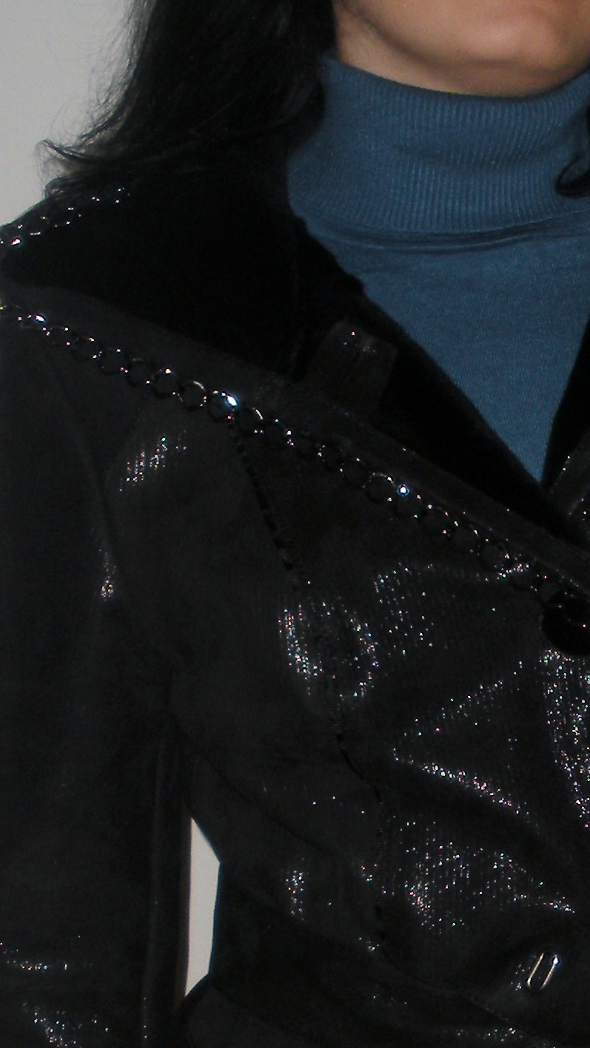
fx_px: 2809
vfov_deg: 21.0
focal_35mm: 101
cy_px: 788
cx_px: 561
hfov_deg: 11.9
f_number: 3.5
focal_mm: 6.3
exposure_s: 1/60
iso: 64
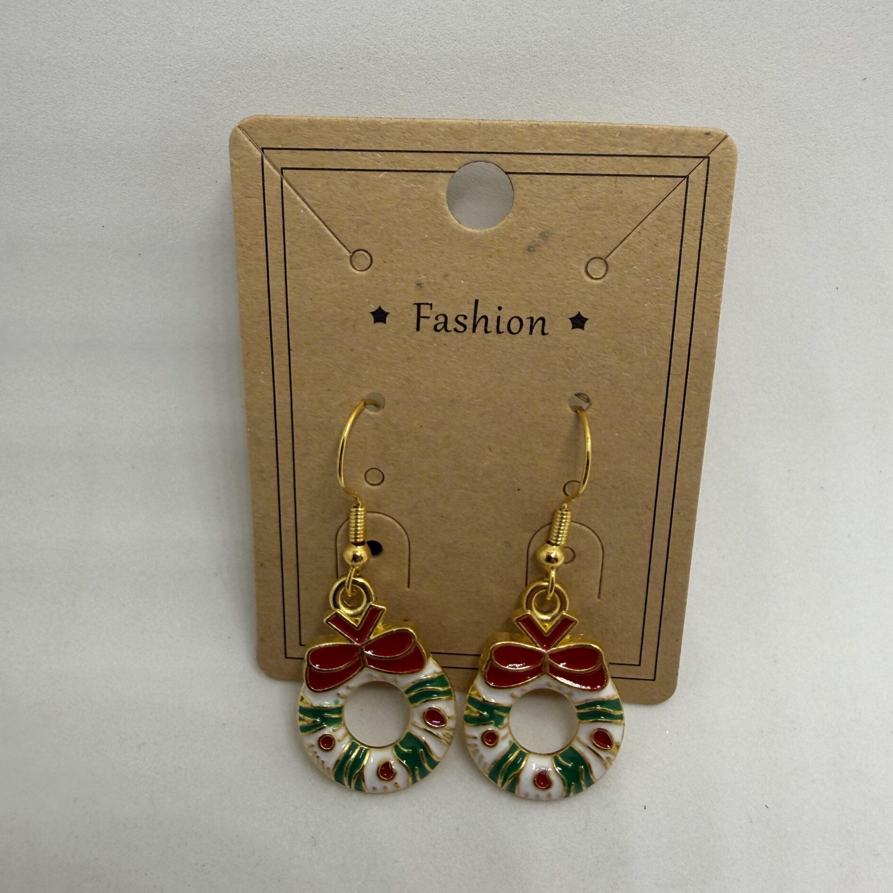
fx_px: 846
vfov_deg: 55.6
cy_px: 478
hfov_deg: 55.6
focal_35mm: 29
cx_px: 445
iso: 40
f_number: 2.2
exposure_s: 1/161
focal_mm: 2.22
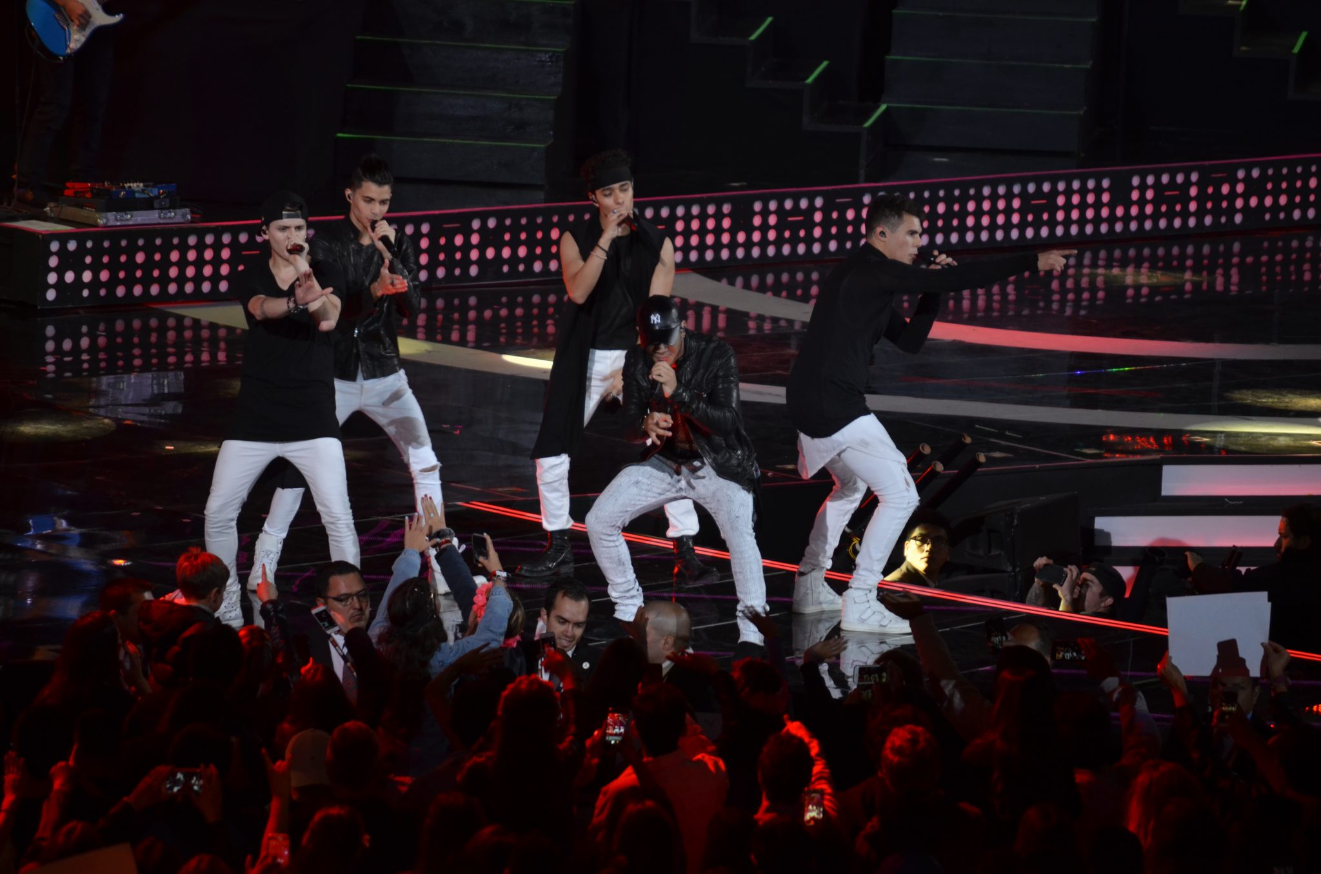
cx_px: 660
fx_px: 10984
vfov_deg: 4.6
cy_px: 437
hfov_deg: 6.9
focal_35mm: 300
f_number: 5.6
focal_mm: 200
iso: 800
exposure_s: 1/125
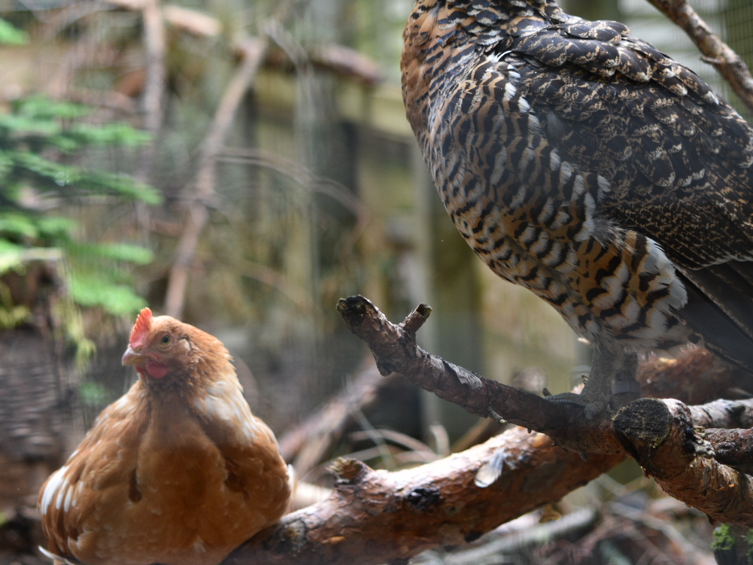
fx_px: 3960
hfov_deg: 10.9
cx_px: 270
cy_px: 233
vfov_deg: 8.2
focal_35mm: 182
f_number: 5.6
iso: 400
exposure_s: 1/125
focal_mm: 78
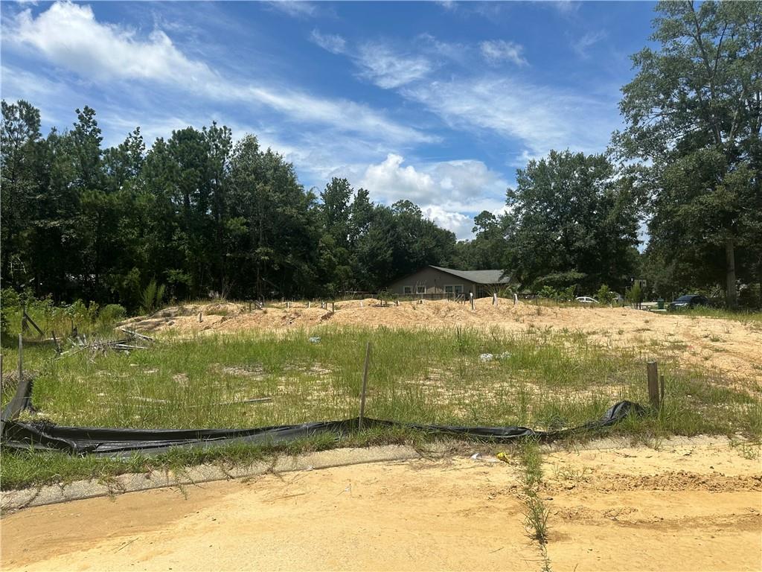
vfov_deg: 56.8
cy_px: 286
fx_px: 528
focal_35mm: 24
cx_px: 381
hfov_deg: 71.6
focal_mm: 6.86
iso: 80
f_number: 1.78
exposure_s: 1/6623
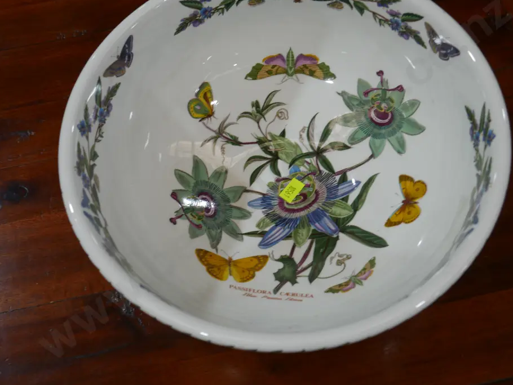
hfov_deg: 42.0
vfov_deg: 32.2
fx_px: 667
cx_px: 275
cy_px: 179
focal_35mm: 45
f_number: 4.5
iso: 200
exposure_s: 1/60
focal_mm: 20
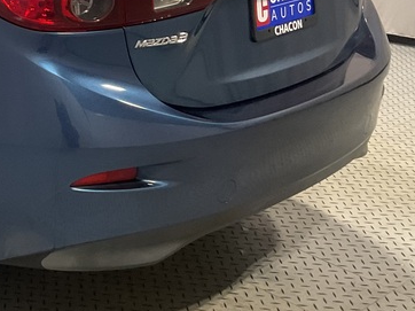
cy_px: 65
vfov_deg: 18.9
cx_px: -89
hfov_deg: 23.1
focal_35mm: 77
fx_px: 923
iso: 80
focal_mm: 3
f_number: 1.8
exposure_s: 1/60
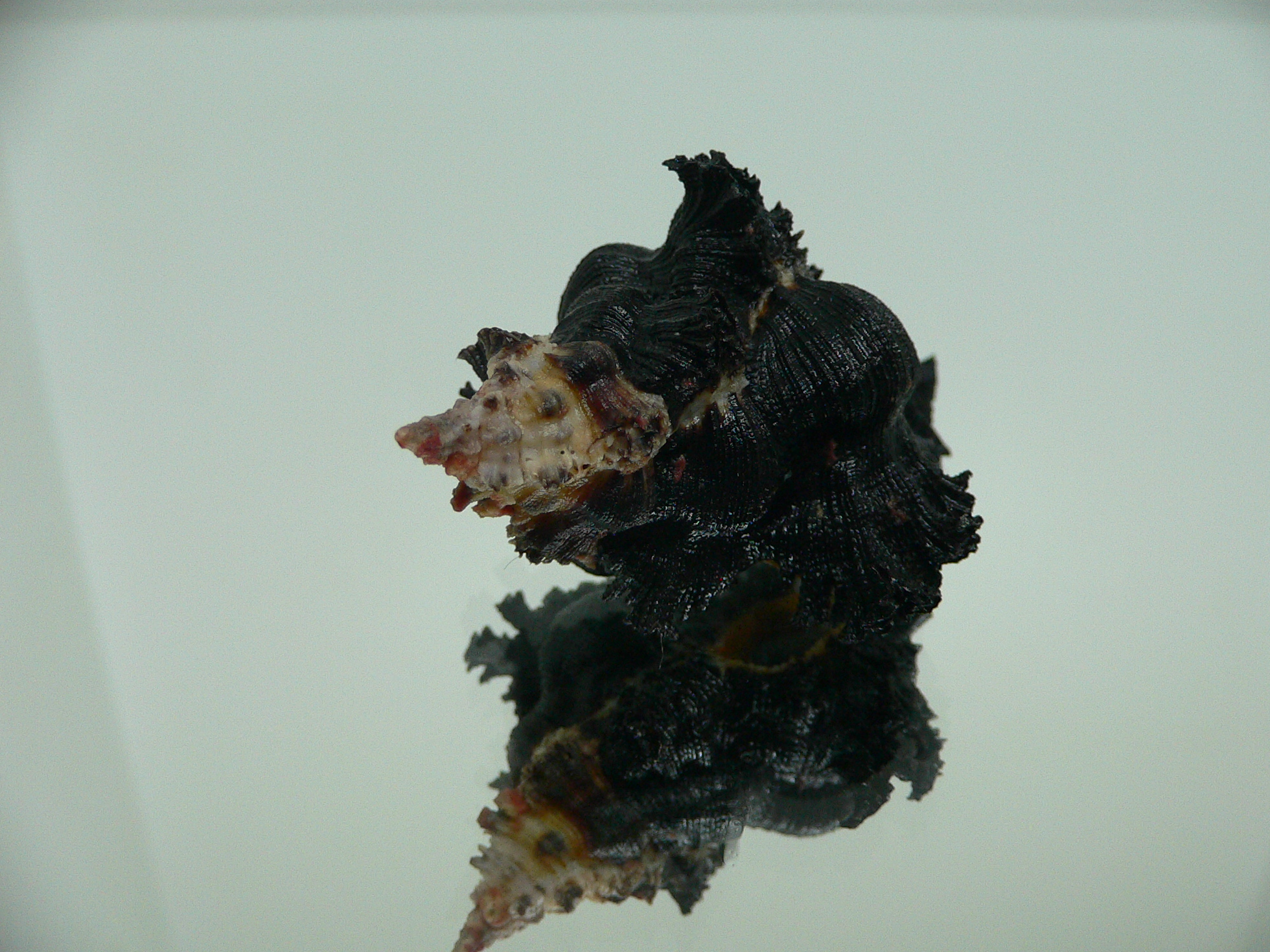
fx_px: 1321
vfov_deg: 39.7
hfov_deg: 51.4
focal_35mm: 36
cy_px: 483
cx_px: 648
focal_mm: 4.6
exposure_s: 1/60
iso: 150
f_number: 2.8
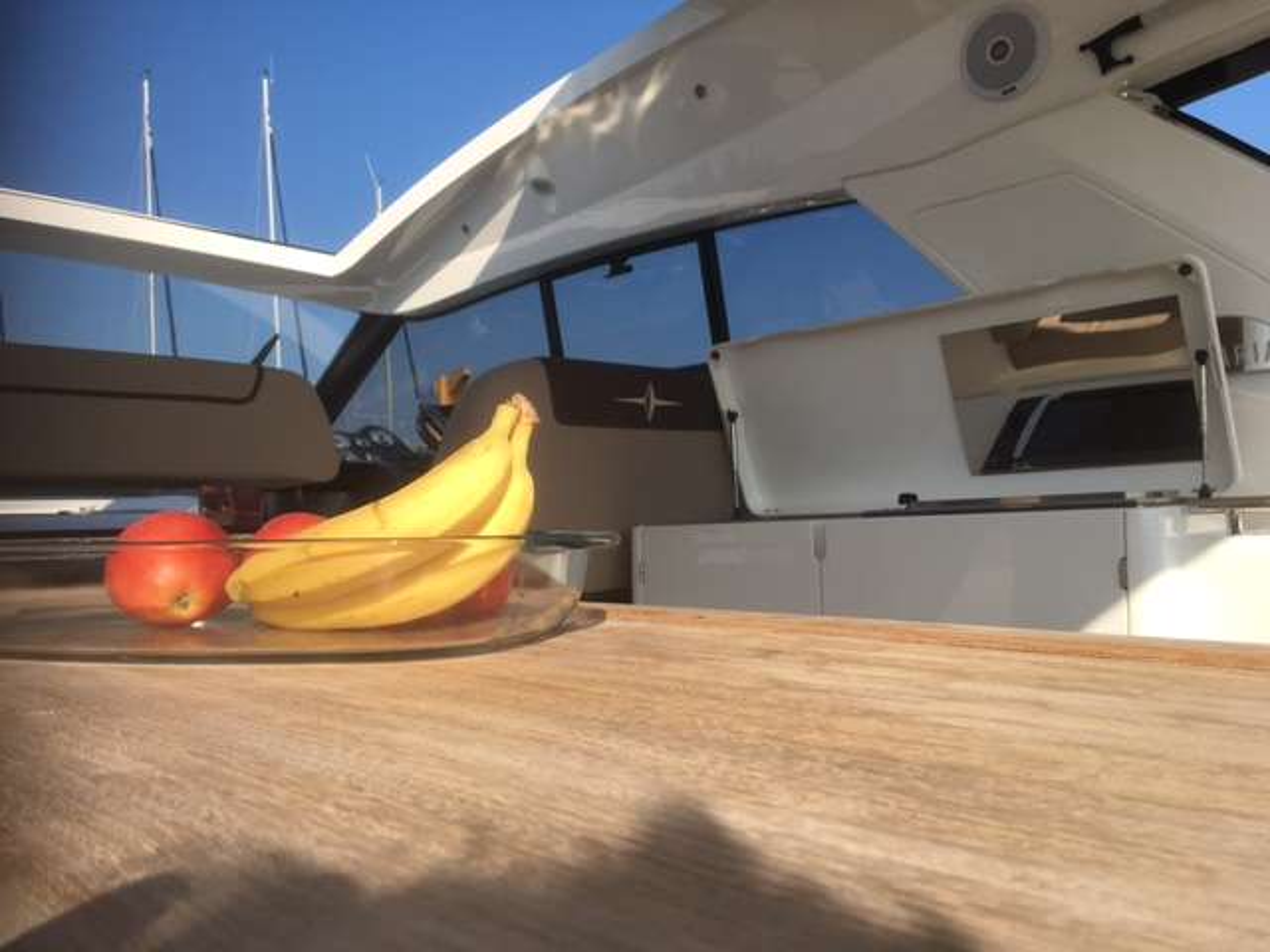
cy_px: 476
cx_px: 635
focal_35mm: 29
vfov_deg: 48.2
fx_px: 1064
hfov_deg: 61.7
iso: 25
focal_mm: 4.15
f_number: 2.2
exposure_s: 1/1221
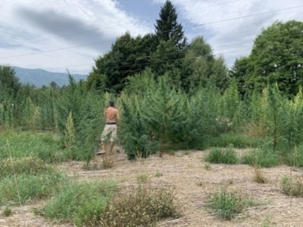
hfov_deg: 67.3
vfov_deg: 53.1
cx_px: 152
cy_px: 114
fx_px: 228
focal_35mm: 26
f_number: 1.8
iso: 25
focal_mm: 4.25
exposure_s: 1/1387
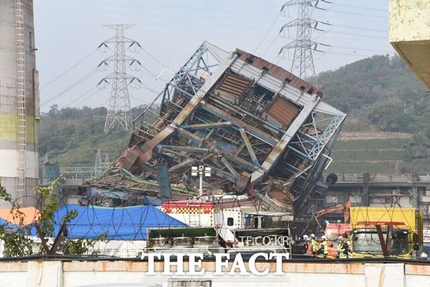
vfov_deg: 14.4
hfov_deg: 21.5
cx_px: 215
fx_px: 1135
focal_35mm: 95
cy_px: 144
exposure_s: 1/200
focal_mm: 95
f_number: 13
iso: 500
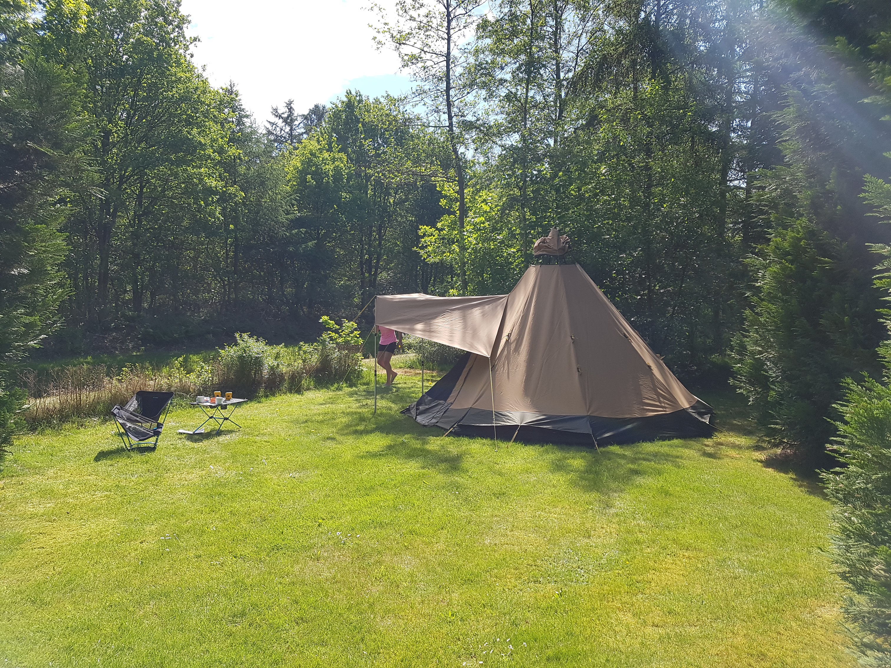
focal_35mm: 26
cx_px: 446
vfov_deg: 53.1
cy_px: 334
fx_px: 669
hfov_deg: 67.3
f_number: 1.7
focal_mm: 4.2
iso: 50
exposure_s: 1/1648
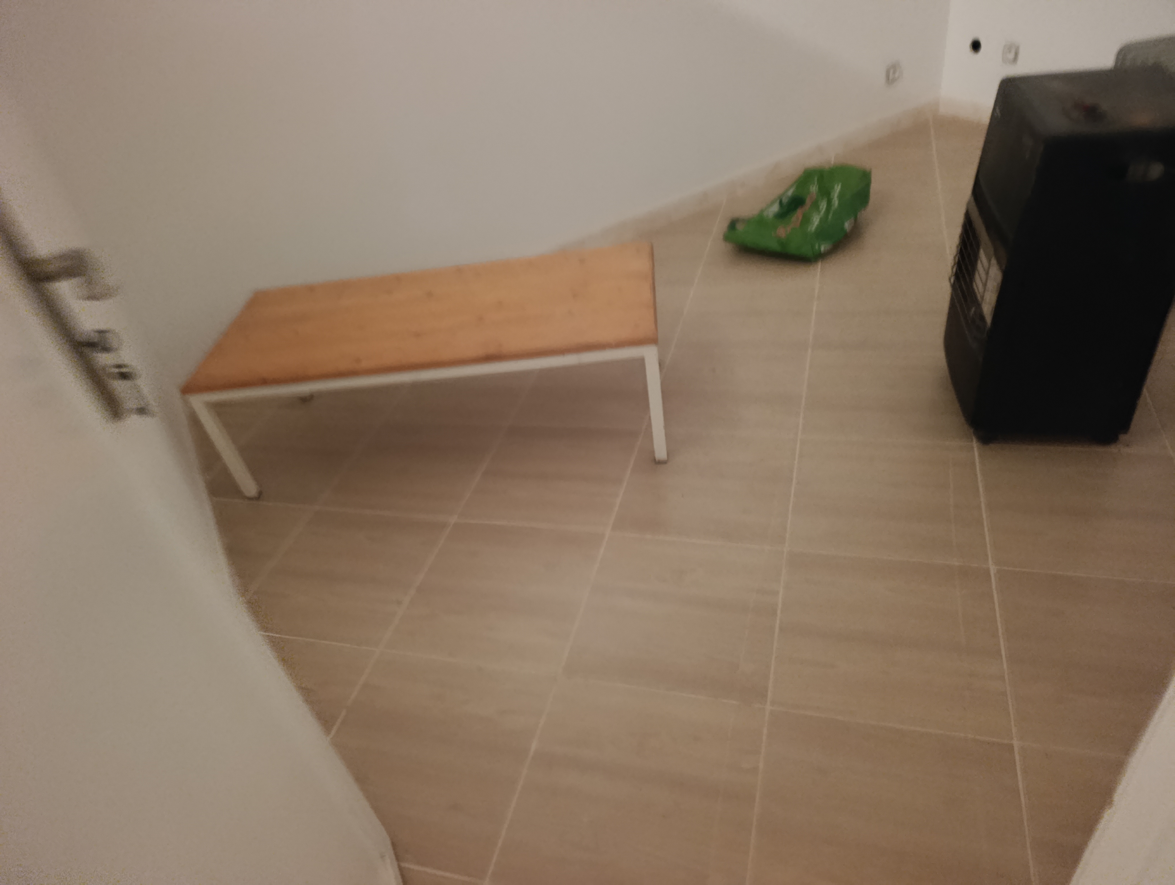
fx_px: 782
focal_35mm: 23
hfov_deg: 73.8
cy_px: 442
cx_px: 588
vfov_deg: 59.0
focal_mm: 6.11
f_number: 1.65
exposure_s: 1/25
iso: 5161
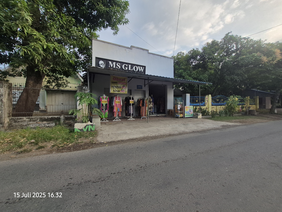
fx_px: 106
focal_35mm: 13
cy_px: 106
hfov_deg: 106.2
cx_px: 141
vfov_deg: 89.9
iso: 50
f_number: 2.2
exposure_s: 1/459
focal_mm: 1.74
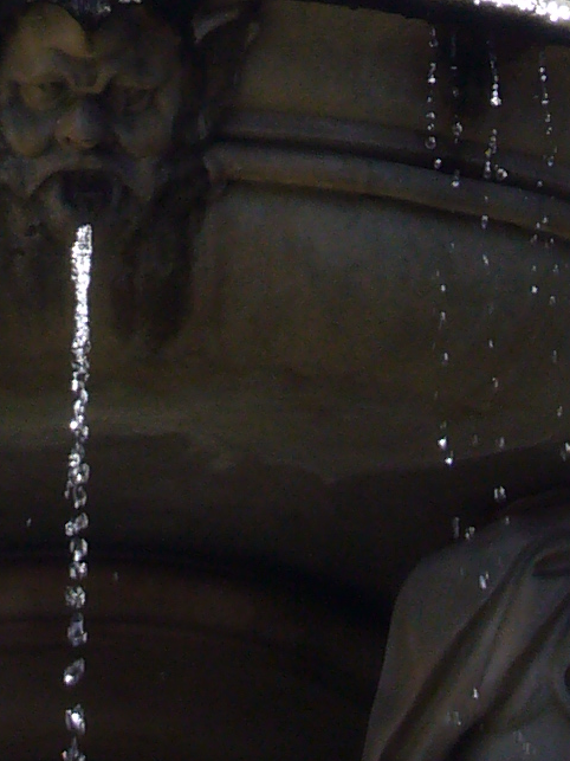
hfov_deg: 3.3
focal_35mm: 447
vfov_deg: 4.4
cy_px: -817
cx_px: 115
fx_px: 9817
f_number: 5.6
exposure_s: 1/320
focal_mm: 16.8
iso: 80
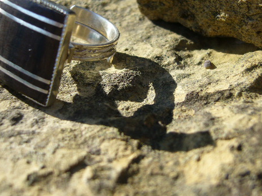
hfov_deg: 38.9
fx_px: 371
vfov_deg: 29.5
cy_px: 69
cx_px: 135
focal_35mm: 49
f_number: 2.8
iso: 80
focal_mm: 5.8
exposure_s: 1/320
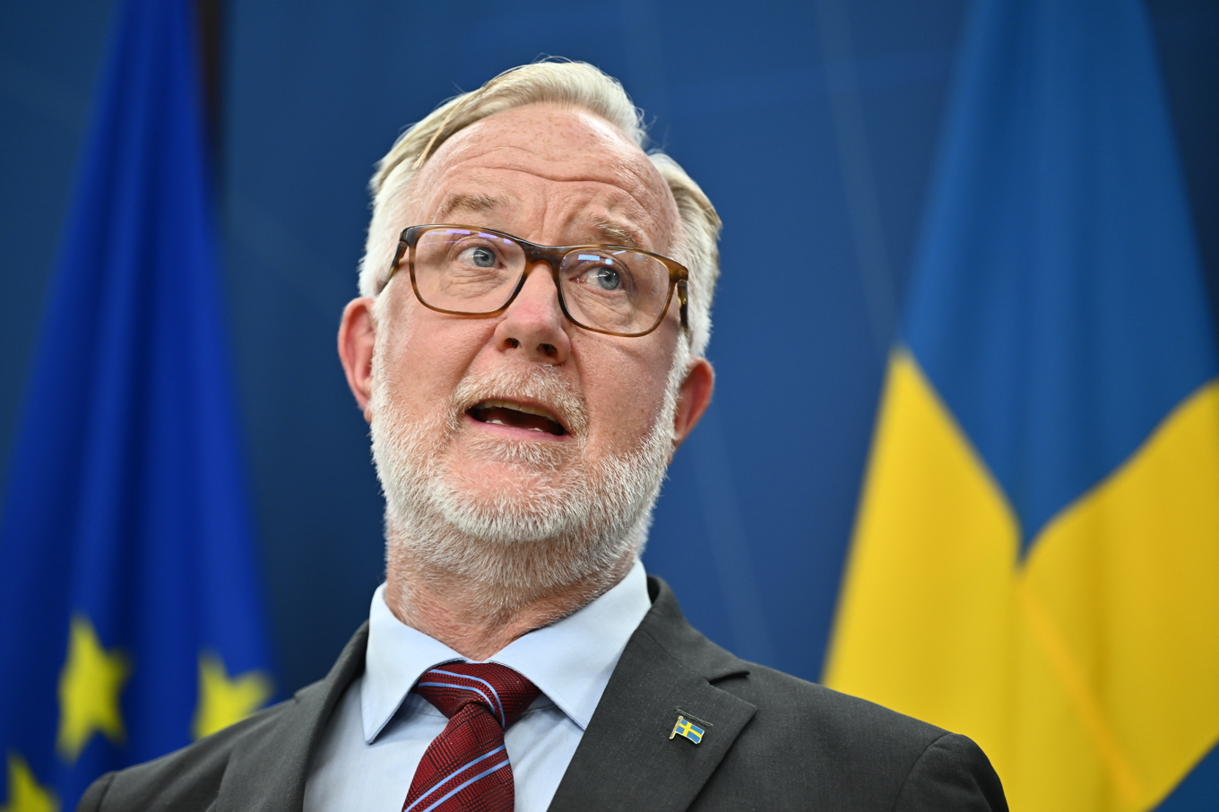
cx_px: 610
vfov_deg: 7.6
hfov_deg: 11.4
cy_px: 406
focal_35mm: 180
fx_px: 6093
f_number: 2.8
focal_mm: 180
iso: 640
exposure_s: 1/250
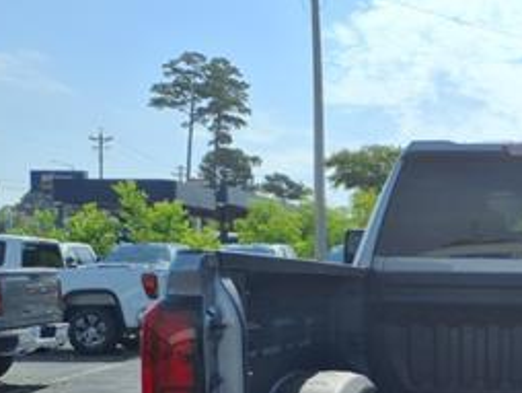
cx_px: 565
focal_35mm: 68
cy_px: 393
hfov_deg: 26.4
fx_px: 1026
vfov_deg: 20.9
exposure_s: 1/5000
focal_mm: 3.58
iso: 40
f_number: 1.9
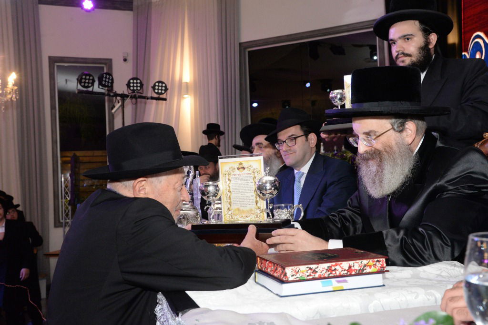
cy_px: 162
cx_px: 244
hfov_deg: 50.7
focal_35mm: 38
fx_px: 515
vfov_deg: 35.1
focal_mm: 38
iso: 3200
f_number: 6.3
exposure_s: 1/100
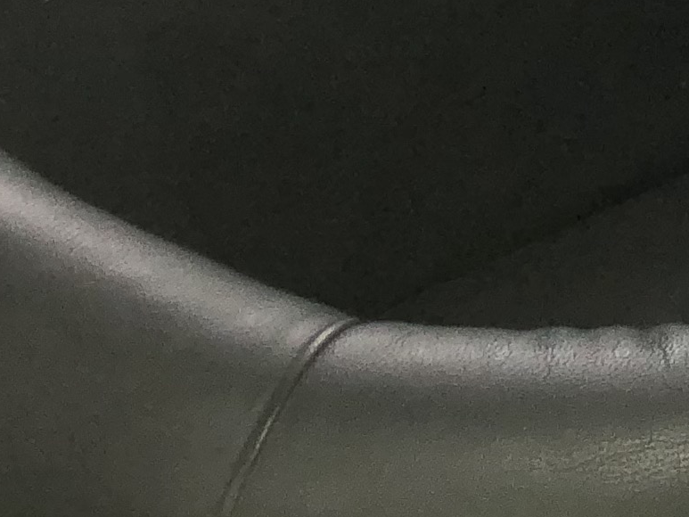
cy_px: -547
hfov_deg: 11.6
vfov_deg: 9.4
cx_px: 1530
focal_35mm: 146
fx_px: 2906
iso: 20
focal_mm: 3.99
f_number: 1.8
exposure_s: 1/96
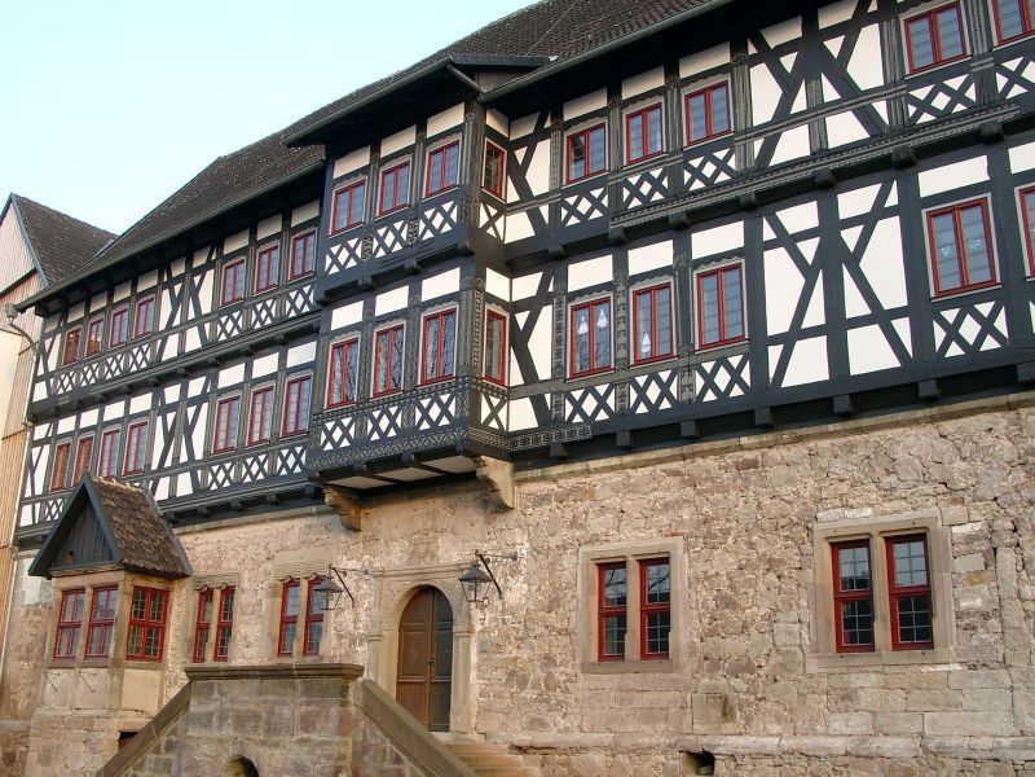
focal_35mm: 34
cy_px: 388
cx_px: 518
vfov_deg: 41.8
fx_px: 1017
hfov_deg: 54.0
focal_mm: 7.13
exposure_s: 1/81.2
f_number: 4
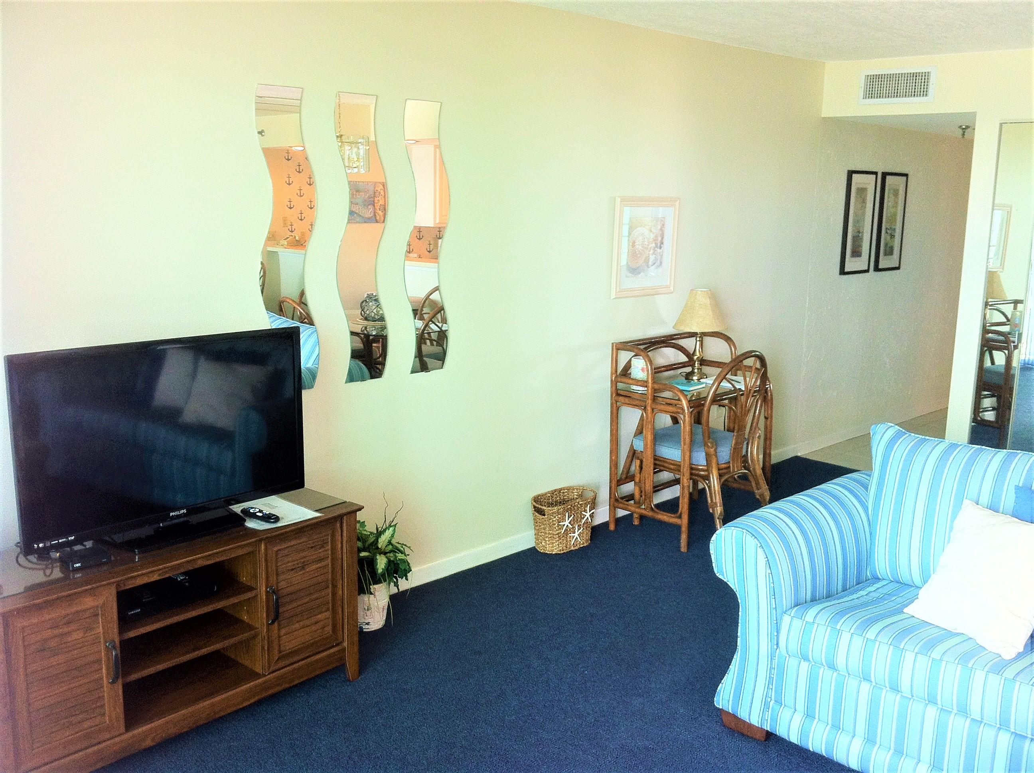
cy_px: 386
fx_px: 1044
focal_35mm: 35
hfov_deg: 52.7
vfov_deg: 40.6
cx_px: 517
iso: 80
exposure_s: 1/25
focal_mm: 3.85
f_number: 2.8
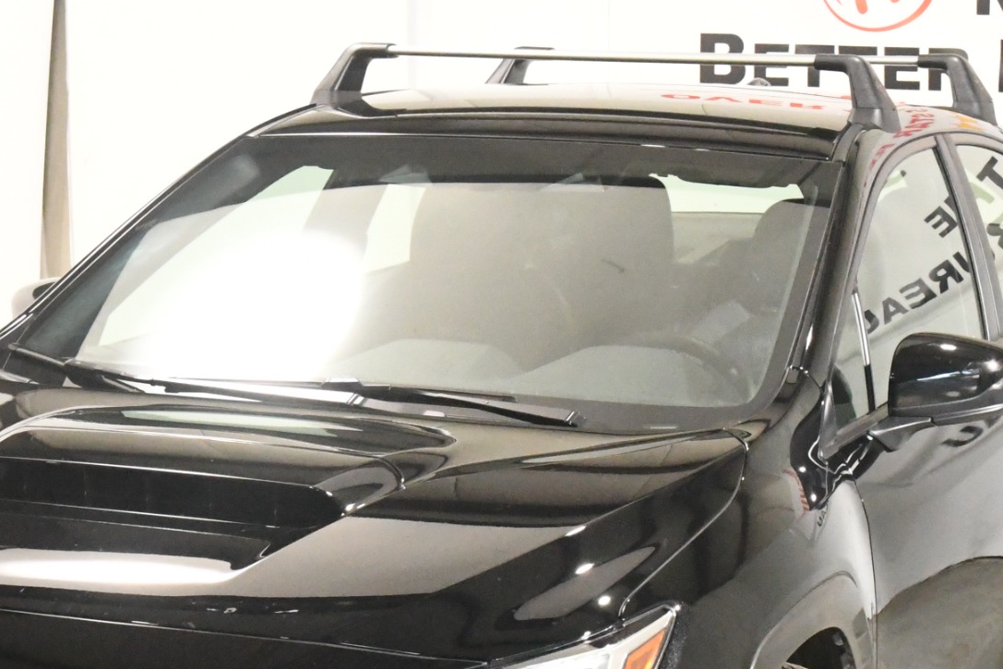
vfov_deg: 12.1
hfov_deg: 18.1
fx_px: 3149
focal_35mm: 113
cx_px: 398
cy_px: 579
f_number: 10
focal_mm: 32
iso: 10000
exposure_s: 1/200
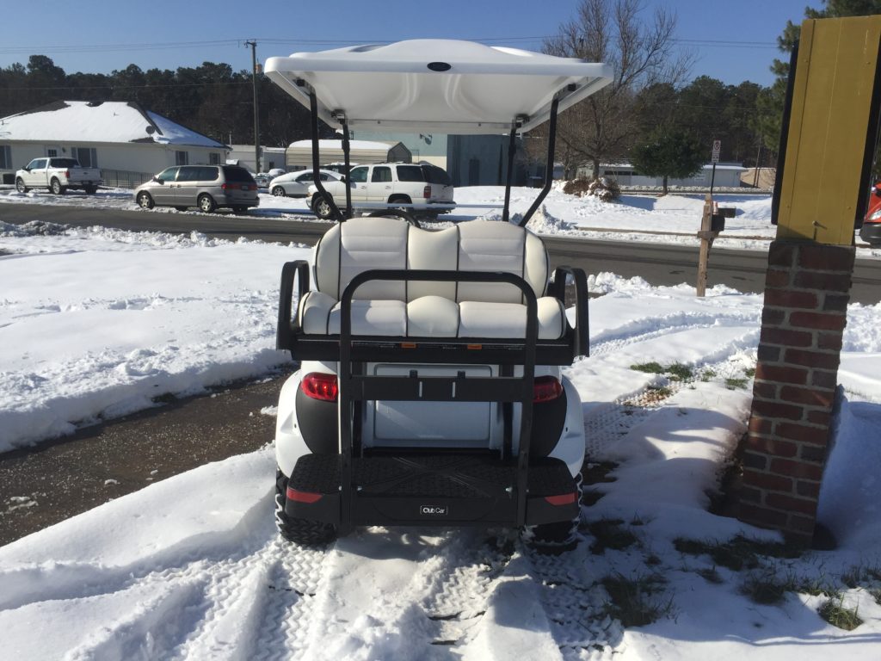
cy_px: 330
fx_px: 738
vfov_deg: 48.2
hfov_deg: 61.7
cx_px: 440
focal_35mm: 29
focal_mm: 4.15
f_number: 2.2
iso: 32
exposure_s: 1/4950
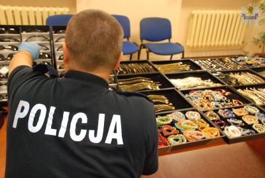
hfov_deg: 53.0
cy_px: 89
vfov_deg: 37.1
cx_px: 132
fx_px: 266
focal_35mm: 36
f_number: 5.6
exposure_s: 1/60
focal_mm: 24
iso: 1600
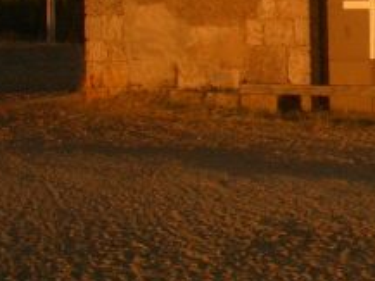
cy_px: -67
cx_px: 513
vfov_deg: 13.9
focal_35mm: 103
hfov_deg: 17.6
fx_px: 1116
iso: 100
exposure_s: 1/800
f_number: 4.3
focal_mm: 5.8
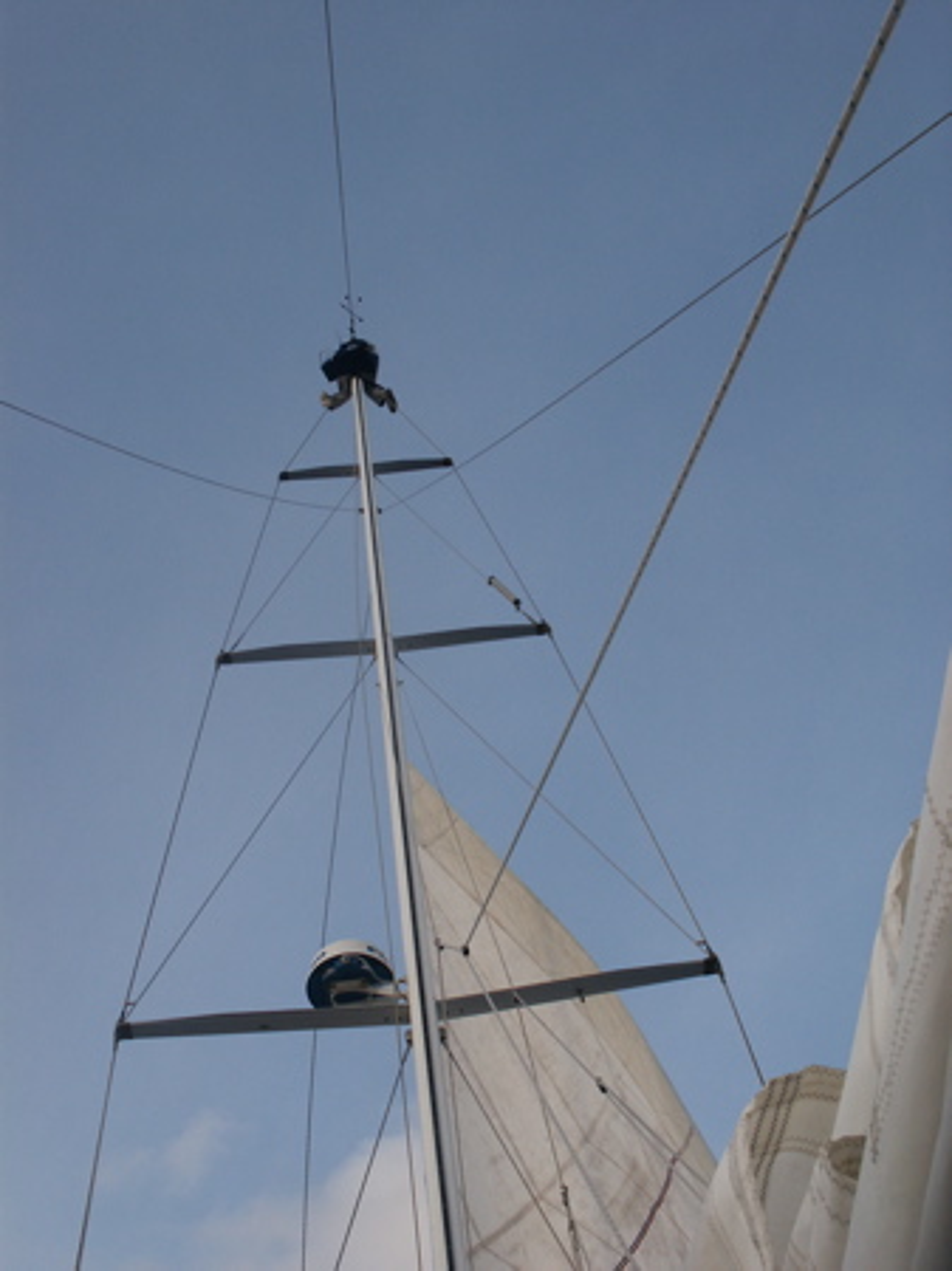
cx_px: 476
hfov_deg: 36.8
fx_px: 1431
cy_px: 636
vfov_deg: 47.9
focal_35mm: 39
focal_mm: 8.13
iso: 64
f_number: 6.7
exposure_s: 1/125
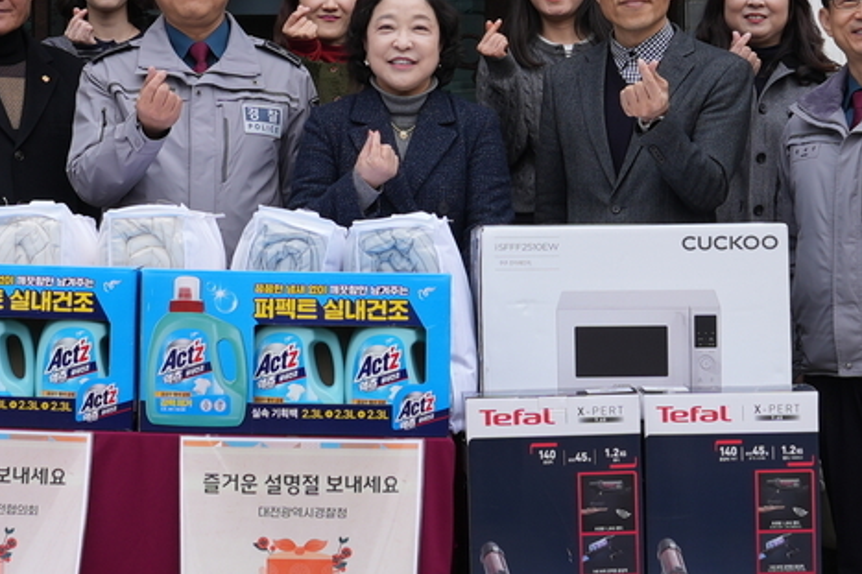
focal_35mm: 108
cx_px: 284
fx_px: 2585
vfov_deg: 12.5
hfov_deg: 18.9
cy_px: -19
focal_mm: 24
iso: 100
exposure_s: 1/114
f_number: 6.3
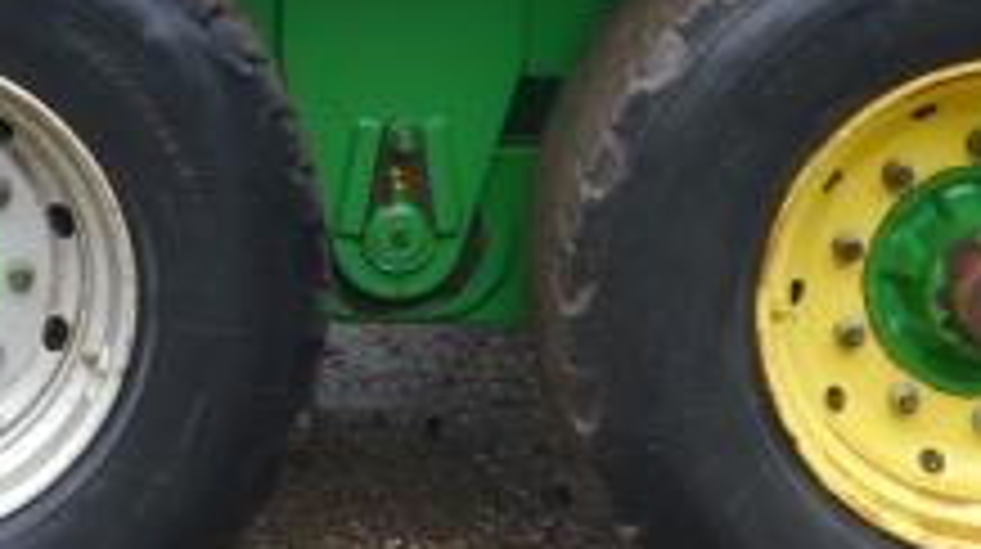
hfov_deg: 12.7
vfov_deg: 7.3
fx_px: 4261
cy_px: -266
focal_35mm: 164
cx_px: -288
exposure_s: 1/60
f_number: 3.8
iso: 200
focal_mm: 16
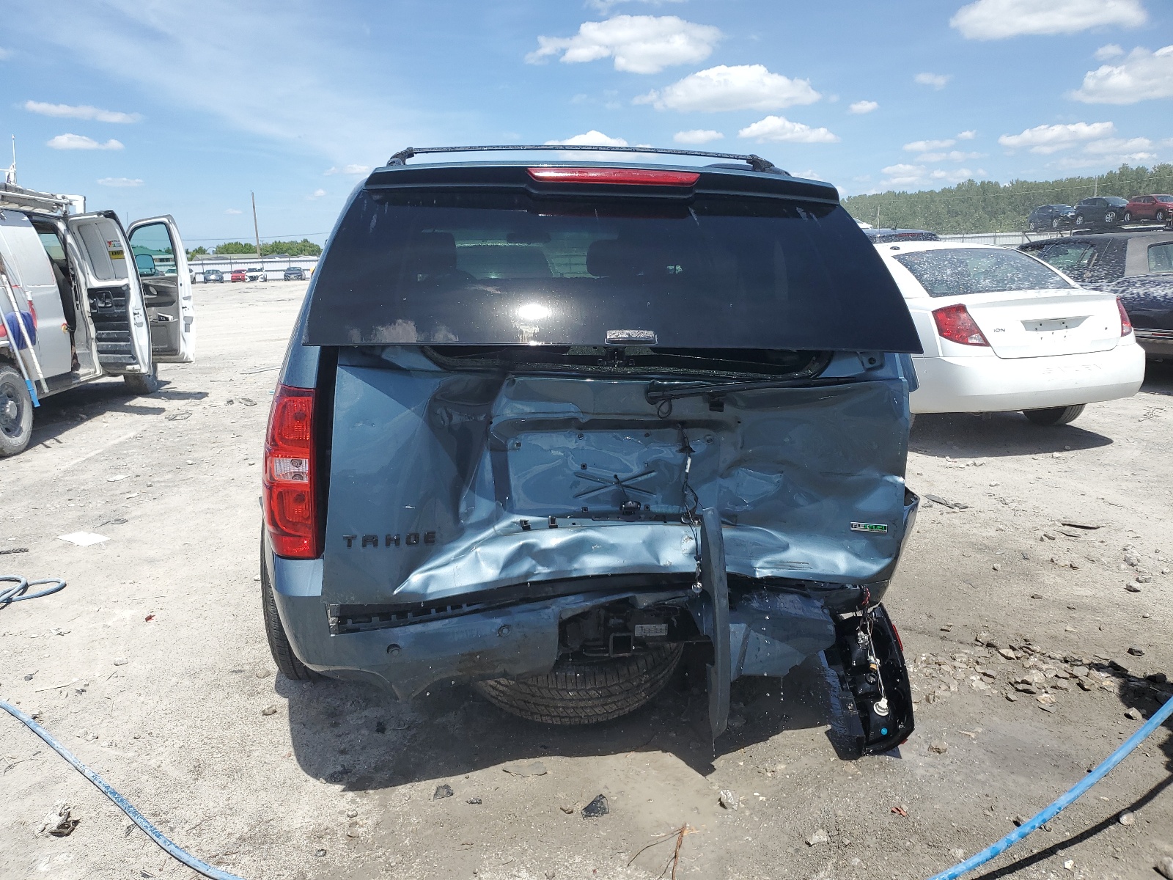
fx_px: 881
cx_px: 586
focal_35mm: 26
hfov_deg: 67.3
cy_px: 440
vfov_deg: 53.1
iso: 50
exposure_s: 1/3333
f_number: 1.5
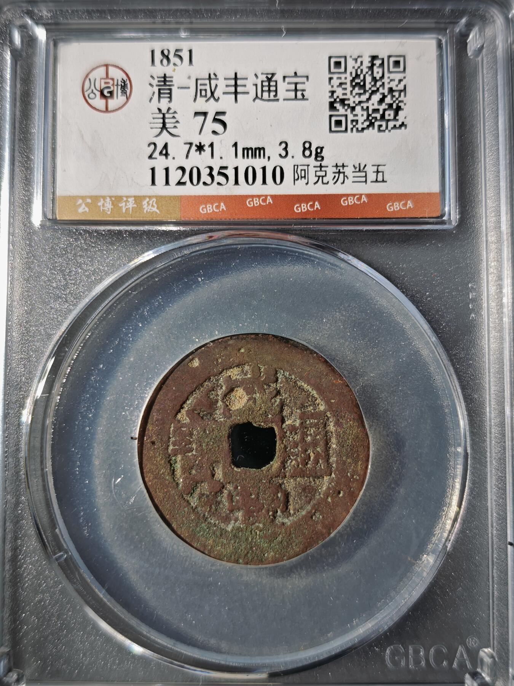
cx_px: 257
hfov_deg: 32.2
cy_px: 343
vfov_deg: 42.1
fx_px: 891
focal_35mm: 45
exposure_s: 1/227
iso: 50
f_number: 1.63
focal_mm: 5.85
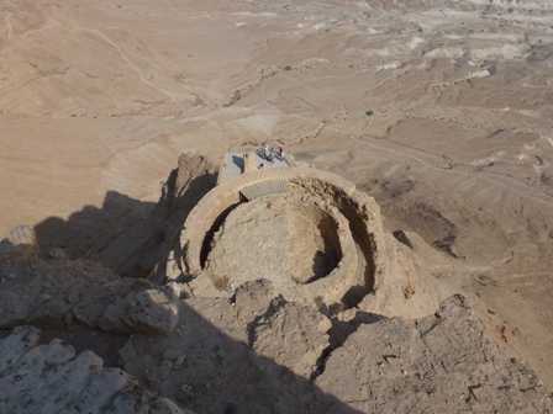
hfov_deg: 71.6
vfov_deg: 56.8
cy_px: 207
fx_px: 383
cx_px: 276
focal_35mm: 24
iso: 100
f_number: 4
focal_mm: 4.3
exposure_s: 1/1600
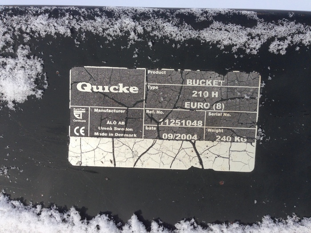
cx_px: 156
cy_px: 116
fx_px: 296
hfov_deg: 55.4
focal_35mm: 33
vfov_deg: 42.9
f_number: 2.4
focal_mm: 4.12
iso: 50
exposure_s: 1/1063
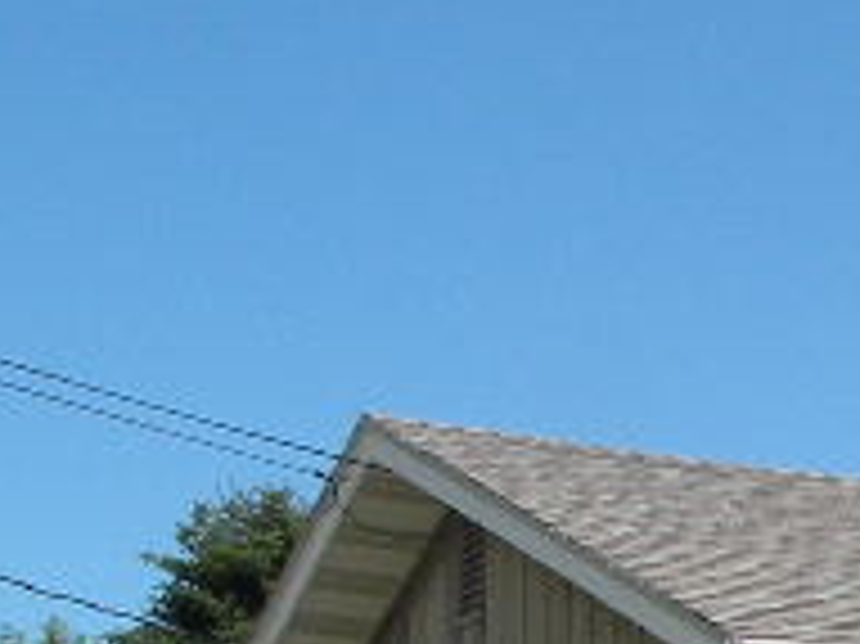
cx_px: 1905
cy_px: 1247
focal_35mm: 145
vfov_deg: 9.6
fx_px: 3600
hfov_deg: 11.7
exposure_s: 1/233
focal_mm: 4.7
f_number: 6.3
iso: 64
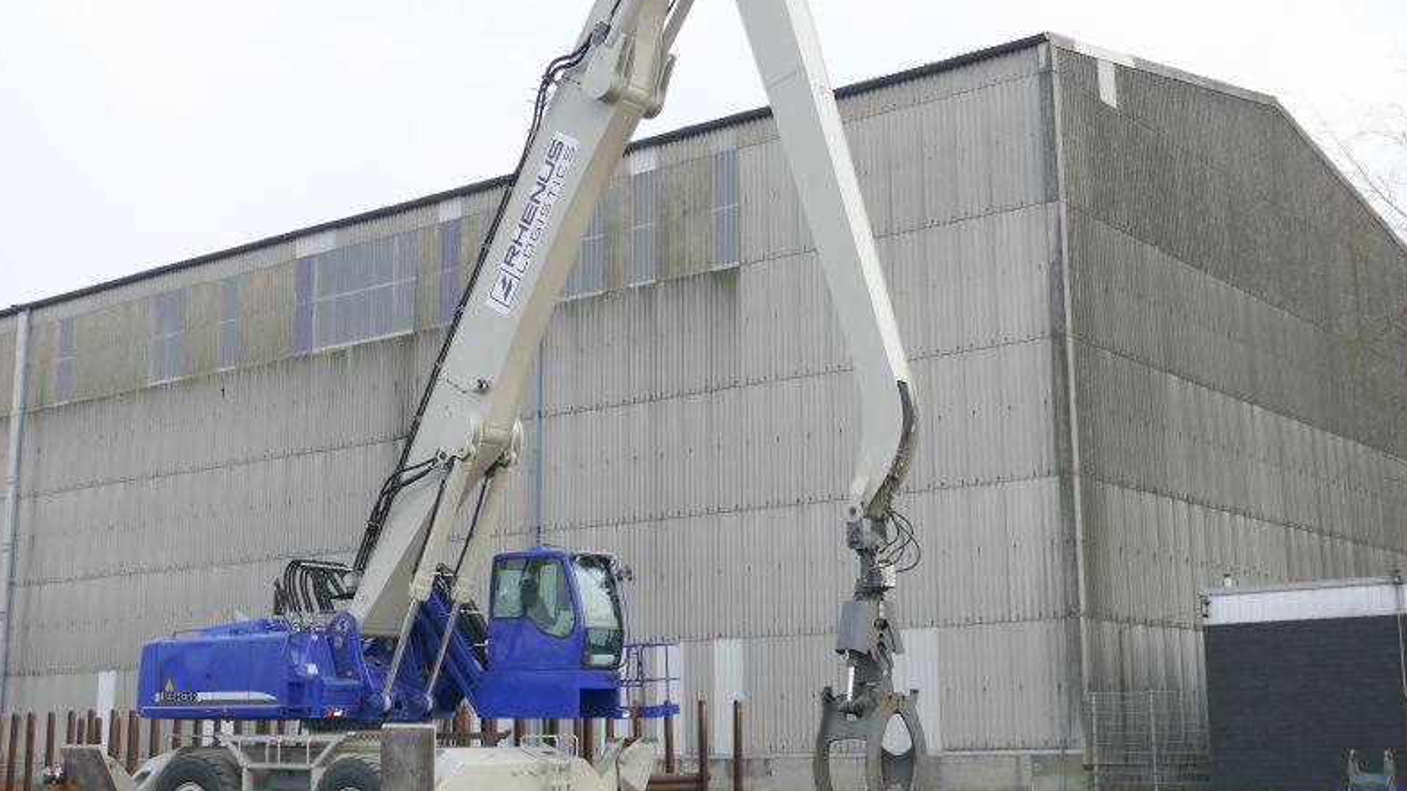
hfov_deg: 41.3
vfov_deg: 23.9
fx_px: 1865
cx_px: 709
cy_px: 368
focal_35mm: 50
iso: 100
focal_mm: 9.6
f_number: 3.2
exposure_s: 1/640
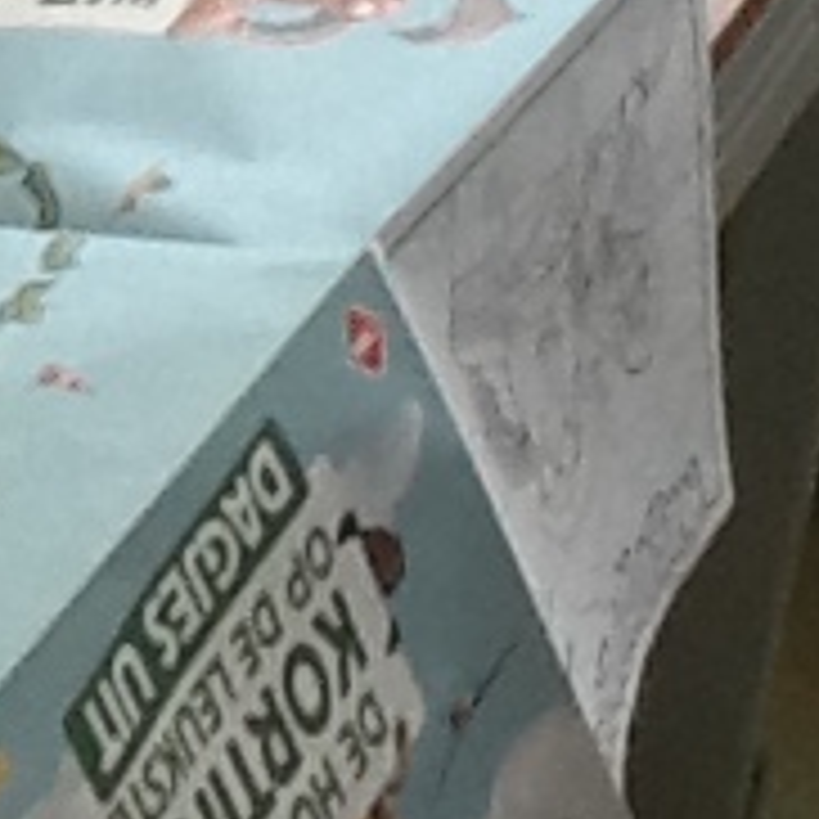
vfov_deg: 8.3
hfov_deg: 8.1
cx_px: -810
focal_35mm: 205
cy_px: -562
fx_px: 5487
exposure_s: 1/40
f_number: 2.4
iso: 40
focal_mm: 2.03
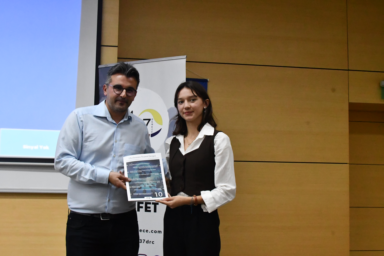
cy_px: 128
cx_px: 192
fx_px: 512
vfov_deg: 28.1
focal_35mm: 48
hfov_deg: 41.1
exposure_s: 1/30
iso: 8000
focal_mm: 32
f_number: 10
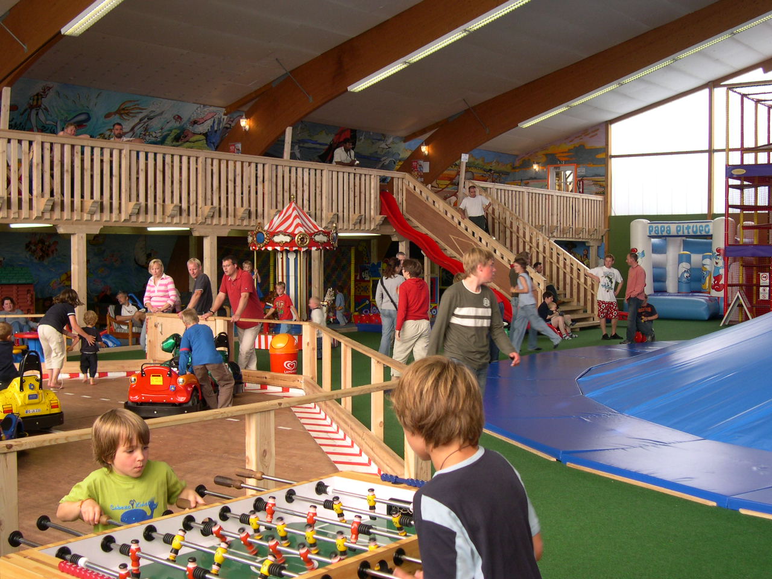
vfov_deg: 34.3
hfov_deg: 44.8
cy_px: 290
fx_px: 937
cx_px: 386
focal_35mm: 42
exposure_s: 1/55.7
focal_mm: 9
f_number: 2.9
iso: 100
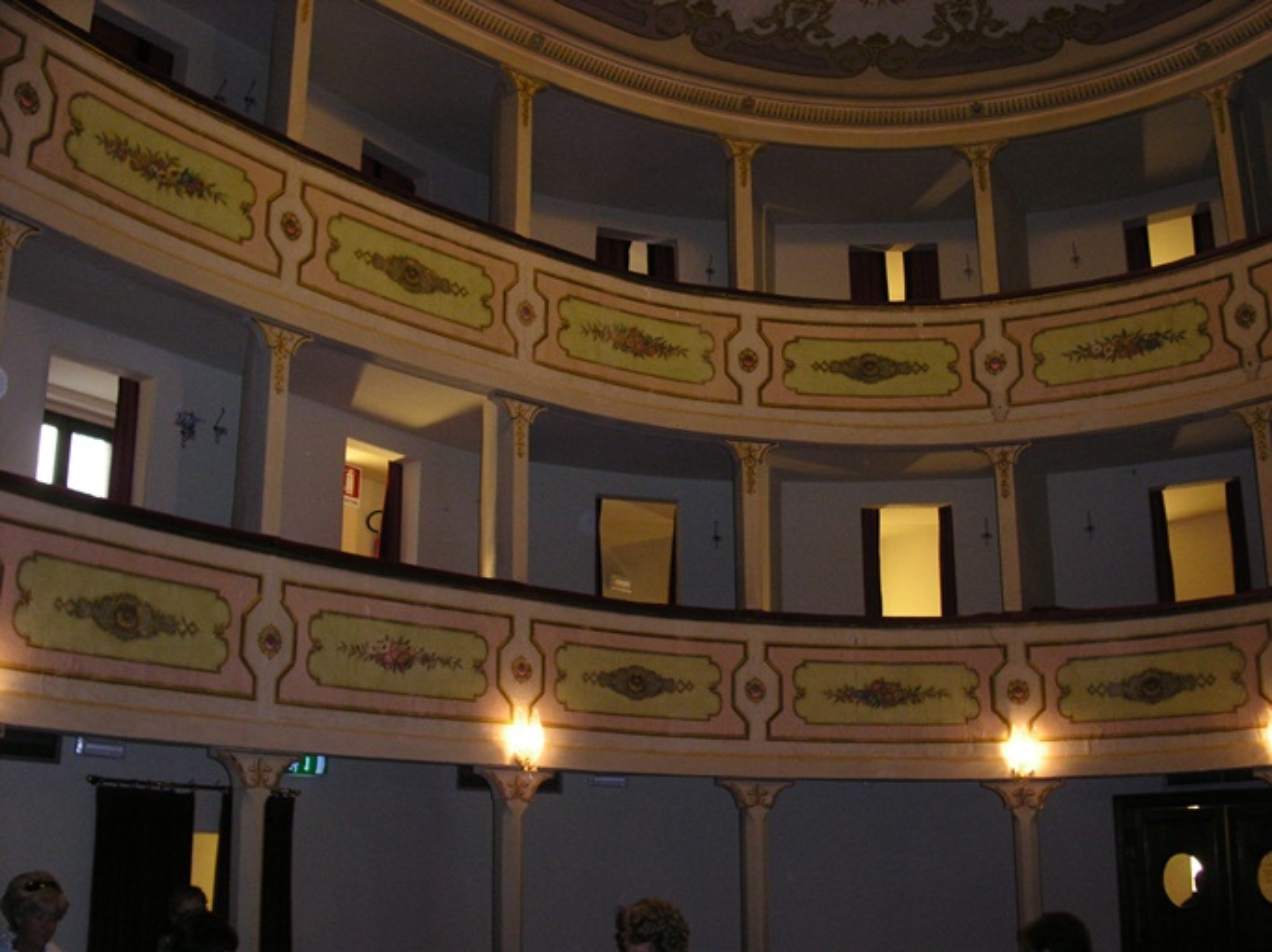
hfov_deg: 49.0
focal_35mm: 38
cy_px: 476
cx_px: 636
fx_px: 1396
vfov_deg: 37.7
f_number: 2.8
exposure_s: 1/45
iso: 200
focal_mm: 7.8
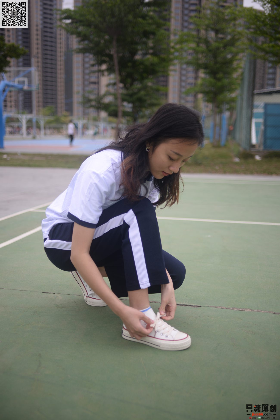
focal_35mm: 35
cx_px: 140
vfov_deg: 54.4
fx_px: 408
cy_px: 210
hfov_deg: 37.9
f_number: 2
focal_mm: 35
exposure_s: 1/500
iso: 125
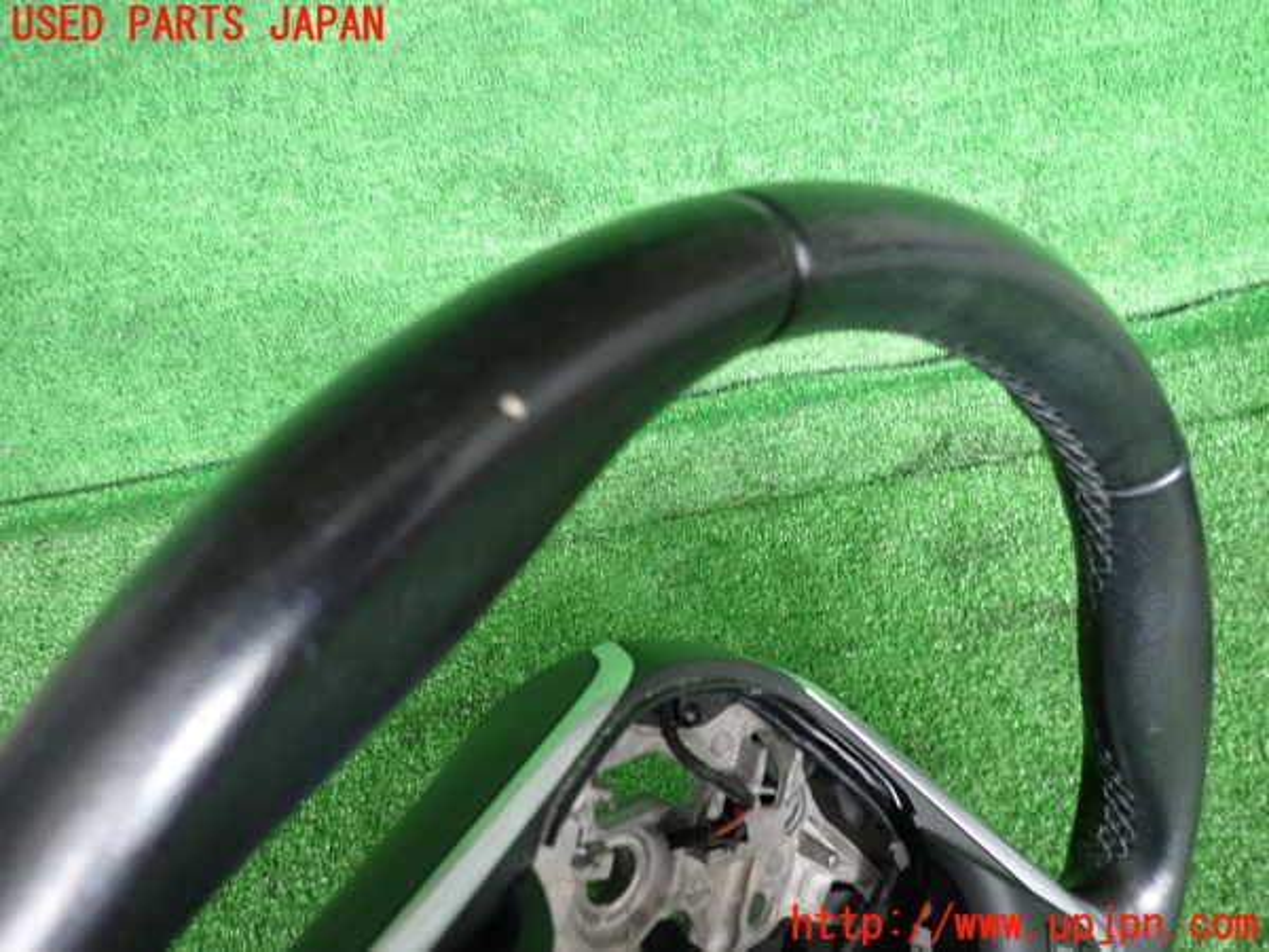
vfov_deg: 54.9
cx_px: 634
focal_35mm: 25
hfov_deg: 69.4
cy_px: 476
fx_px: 916
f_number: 2
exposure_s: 1/30
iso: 250
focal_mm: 4.5
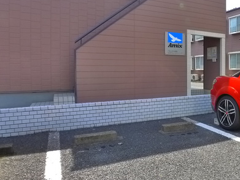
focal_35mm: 43
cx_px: 210
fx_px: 298
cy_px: 81
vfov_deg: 33.6
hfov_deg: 40.9
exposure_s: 1/400
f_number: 3.5
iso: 400
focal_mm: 5.1
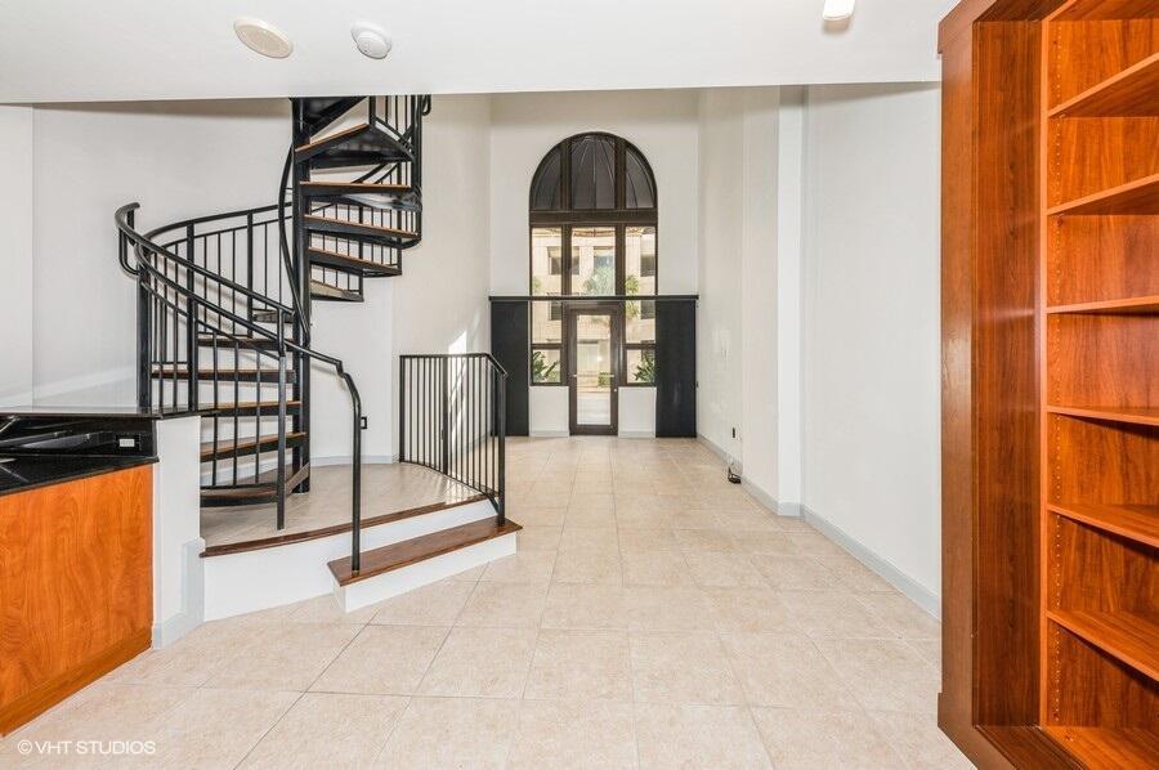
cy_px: 385
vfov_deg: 89.9
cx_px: 580
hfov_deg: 112.7
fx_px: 386
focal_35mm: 12
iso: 160
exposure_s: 1/15
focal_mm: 12
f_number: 8
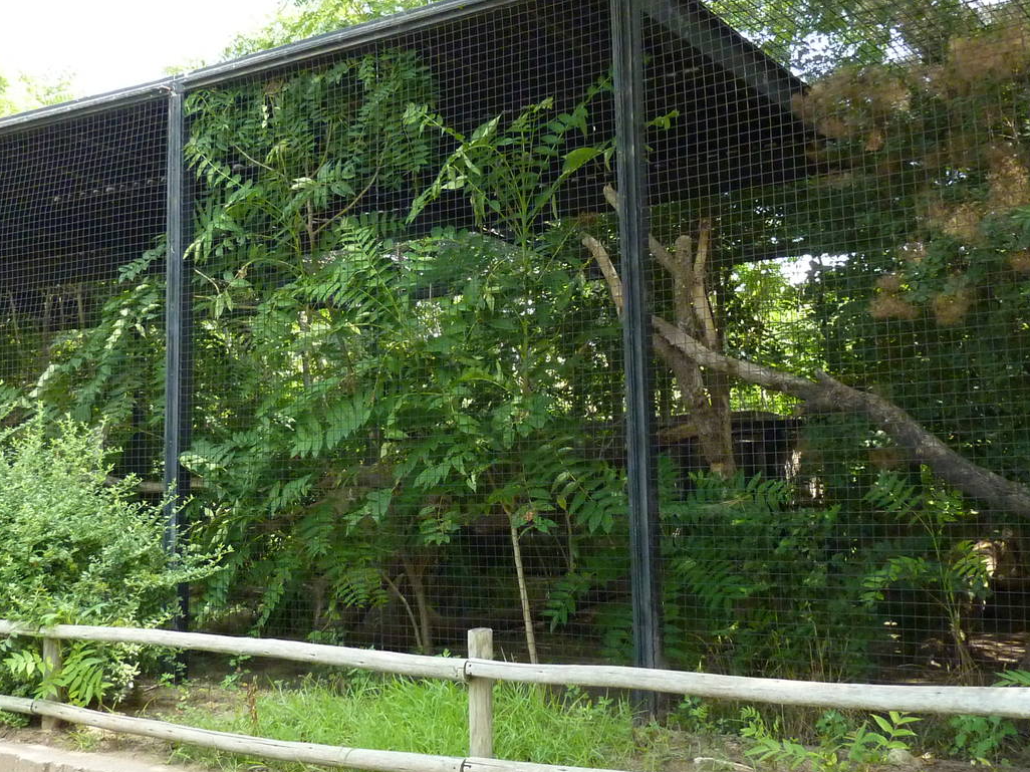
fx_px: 1160
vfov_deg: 36.7
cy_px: 335
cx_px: 472
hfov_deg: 47.8
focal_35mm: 39
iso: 400
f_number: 3.3
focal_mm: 4.1
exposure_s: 1/250
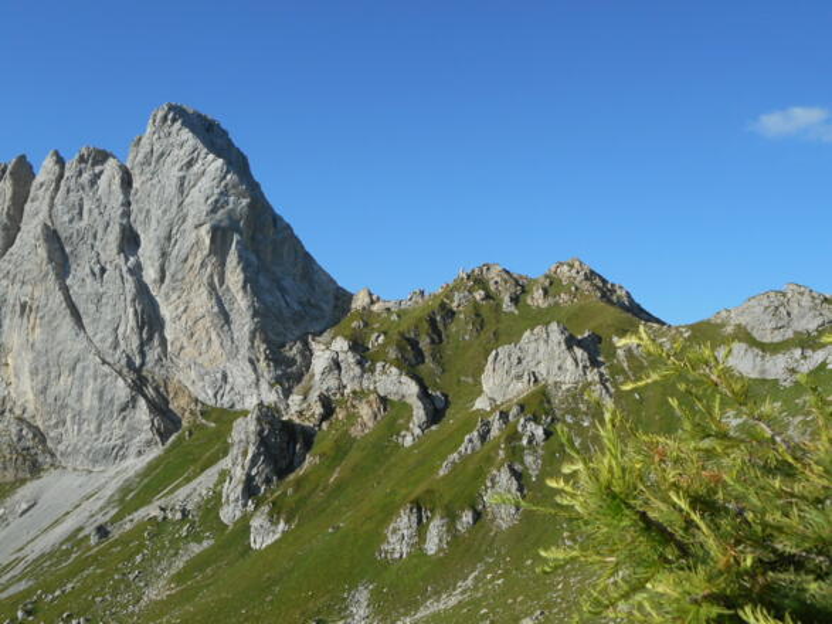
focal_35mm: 39
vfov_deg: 36.8
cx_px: 416
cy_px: 312
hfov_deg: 47.9
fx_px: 937
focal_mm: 6.9
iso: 80
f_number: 4.5
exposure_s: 1/500
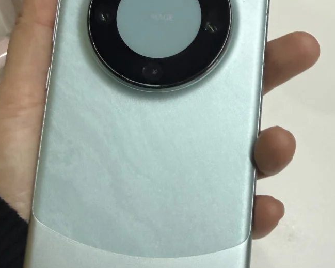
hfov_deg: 35.9
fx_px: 515
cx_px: 139
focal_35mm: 52
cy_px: 147
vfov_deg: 29.1
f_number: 2.2
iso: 160
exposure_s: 1/100
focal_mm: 2.22
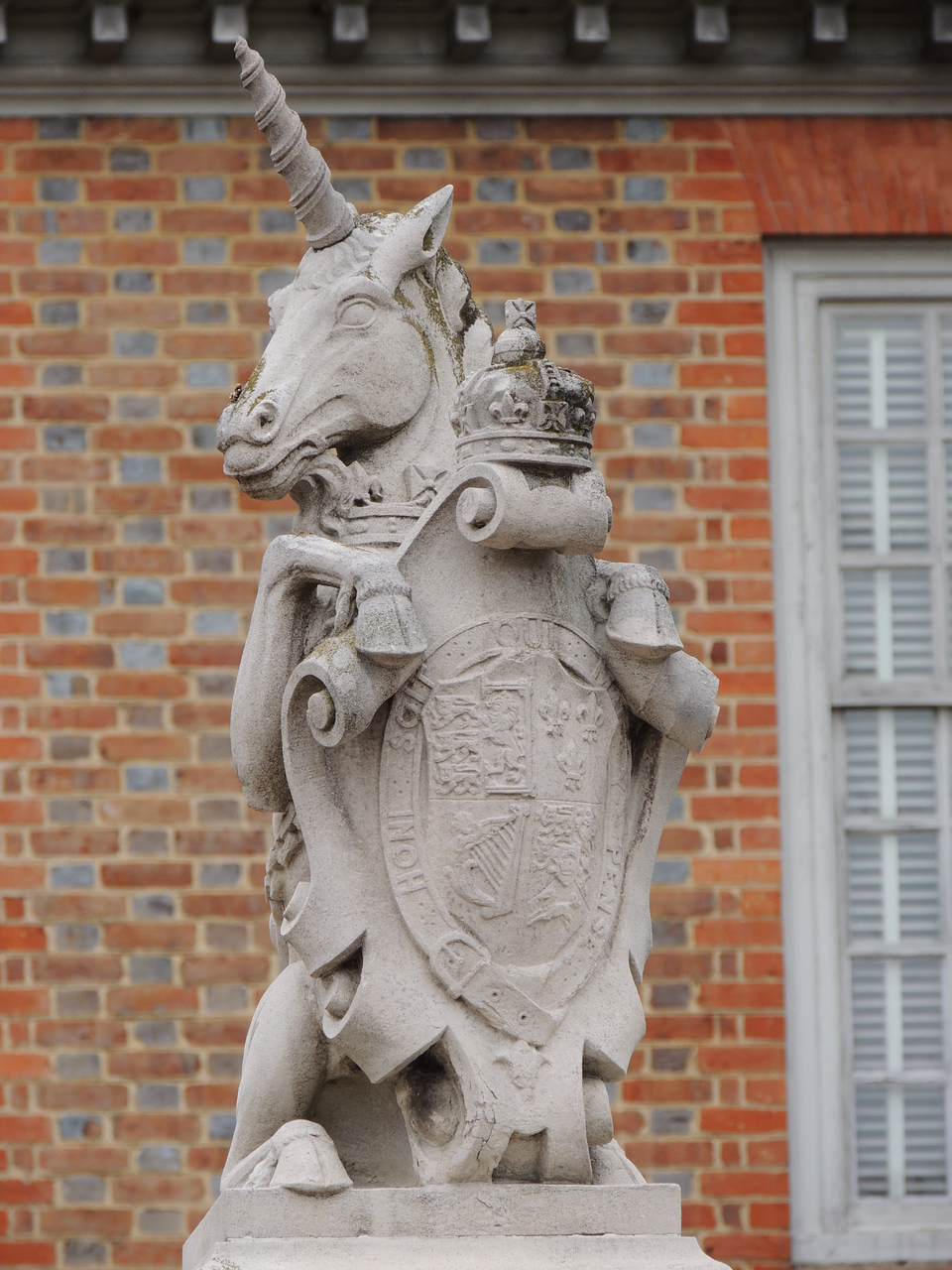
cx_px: 476
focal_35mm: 435
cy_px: 635
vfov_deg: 4.6
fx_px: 15951
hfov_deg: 3.4
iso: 110
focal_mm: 77.5
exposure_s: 1/250
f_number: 4.9
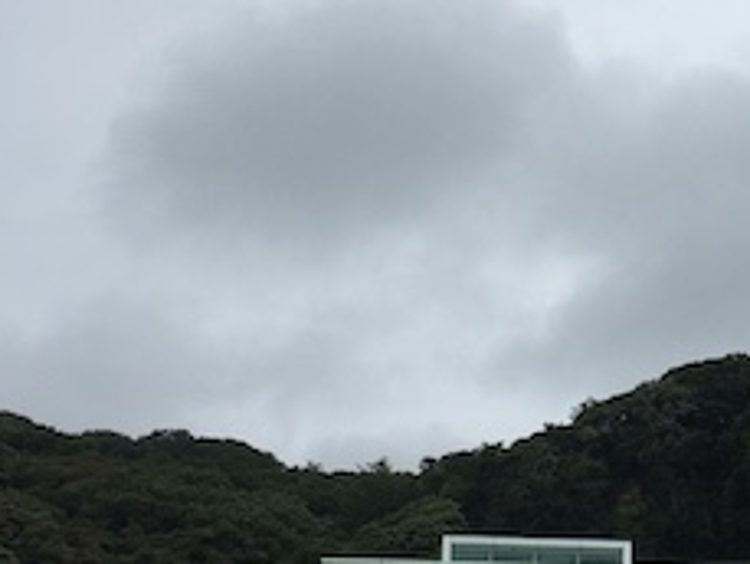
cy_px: 289
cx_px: 662
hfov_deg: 23.5
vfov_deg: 18.2
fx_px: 1756
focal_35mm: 81
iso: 32
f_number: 2.2
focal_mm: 4.15
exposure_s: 1/3049
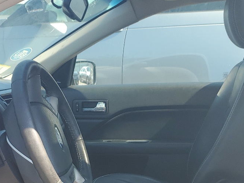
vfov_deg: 21.9
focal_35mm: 63
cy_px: 206
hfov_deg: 30.6
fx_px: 444
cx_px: 96
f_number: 1.5
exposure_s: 1/417
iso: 50
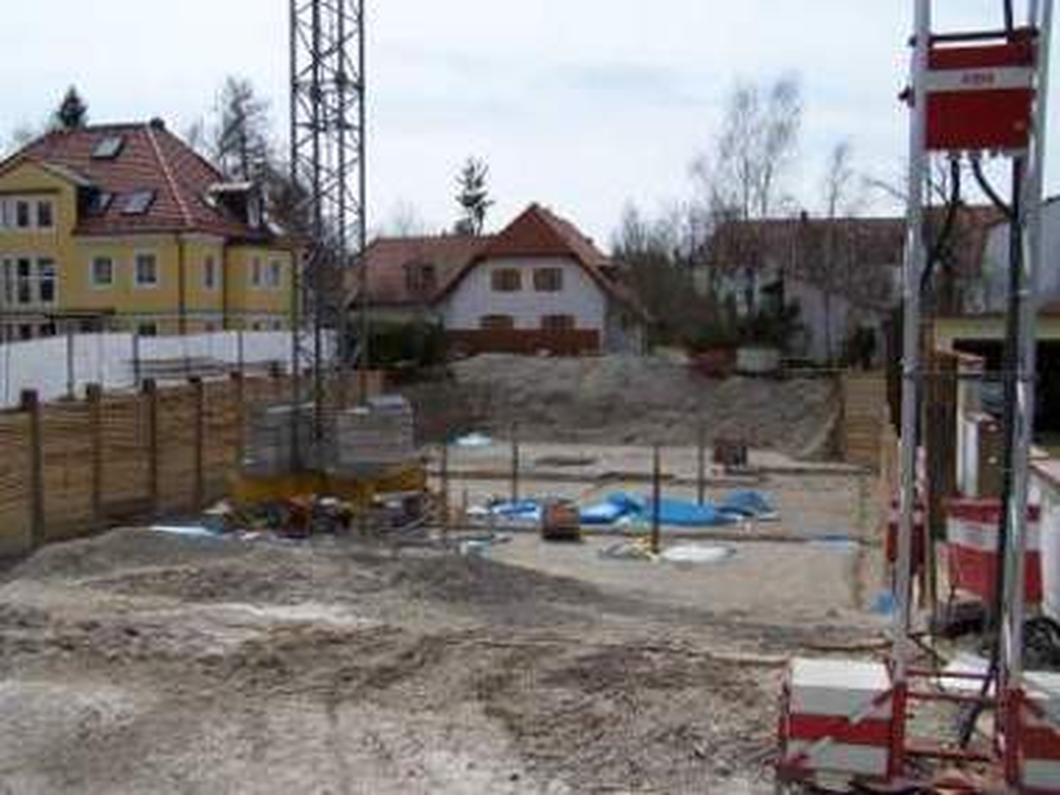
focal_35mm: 38
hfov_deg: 49.0
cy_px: 398
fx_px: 1164
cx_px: 530
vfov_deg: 37.7
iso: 80
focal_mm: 6.3
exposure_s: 1/500
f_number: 5.6
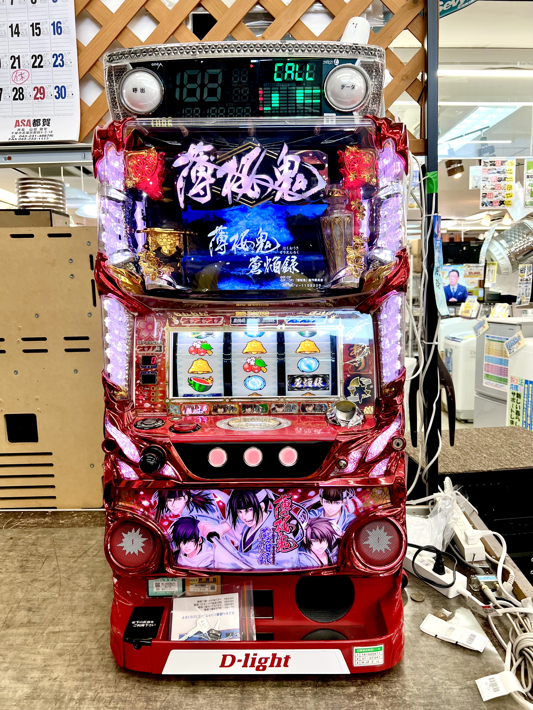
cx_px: 266
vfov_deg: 67.3
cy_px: 355
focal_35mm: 26
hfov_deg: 53.1
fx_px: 534
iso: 80
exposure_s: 1/110
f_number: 1.5
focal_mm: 5.7
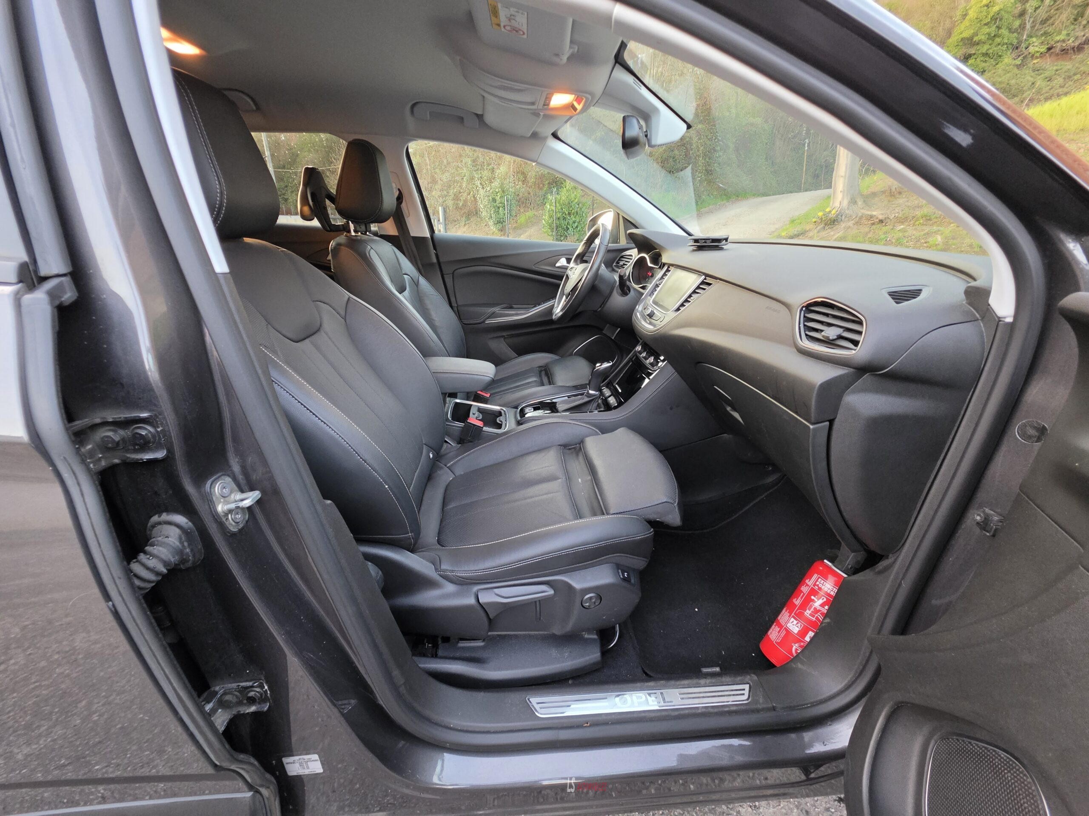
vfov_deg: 89.9
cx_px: 544
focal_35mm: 13
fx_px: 409
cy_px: 408
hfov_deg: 106.2
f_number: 1.9
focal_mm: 2.2
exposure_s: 1/60
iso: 500
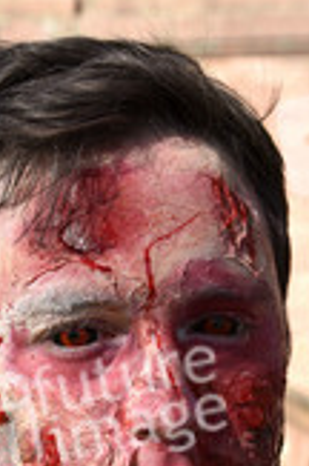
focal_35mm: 118
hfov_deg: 11.6
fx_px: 1526
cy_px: 557
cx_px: 163
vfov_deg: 16.7
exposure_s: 1/250
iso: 200
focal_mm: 48
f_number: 8
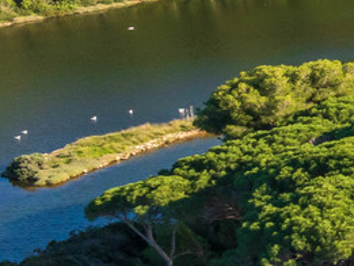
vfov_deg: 10.1
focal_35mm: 147
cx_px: 1073
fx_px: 1504
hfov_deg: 10.0
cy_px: 94
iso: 100
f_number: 10
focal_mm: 12.3
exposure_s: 1/120
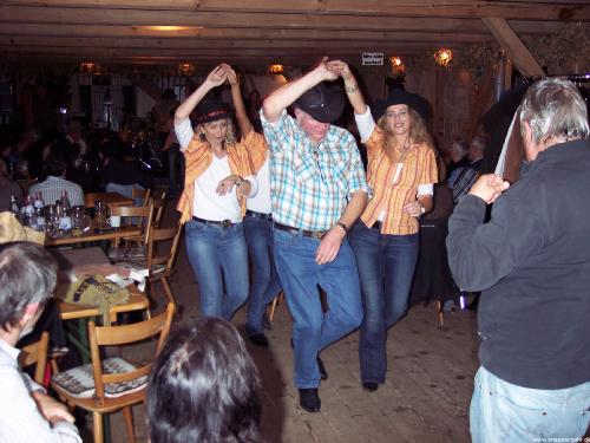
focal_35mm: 39
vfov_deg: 36.8
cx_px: 295
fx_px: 665
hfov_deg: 47.9
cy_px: 222
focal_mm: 8
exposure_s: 1/60
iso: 140
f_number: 2.8
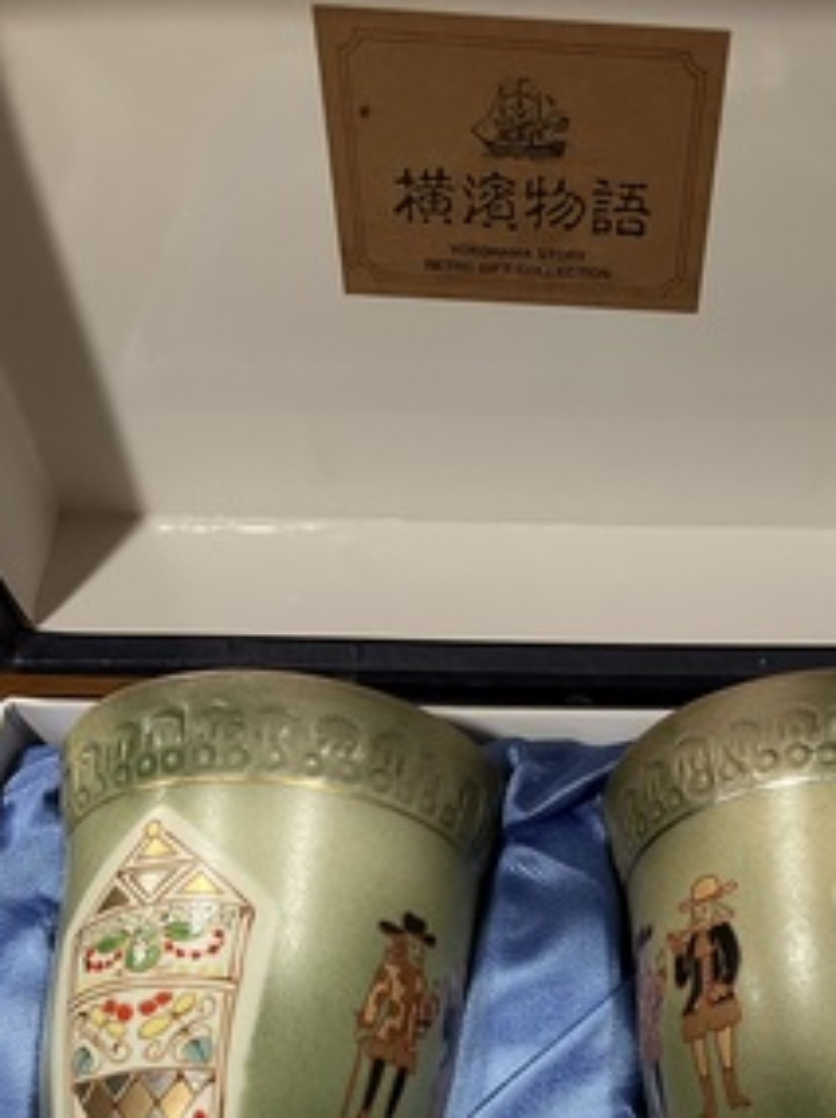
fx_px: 1355
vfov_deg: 43.5
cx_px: 597
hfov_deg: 33.8
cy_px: 830
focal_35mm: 42
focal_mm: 3.99
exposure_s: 1/50
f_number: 1.8
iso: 100
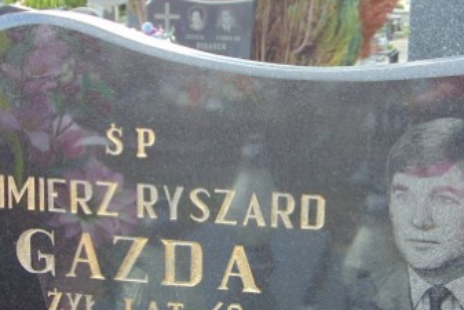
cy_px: 212
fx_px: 993
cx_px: 266
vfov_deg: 17.7
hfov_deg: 26.3
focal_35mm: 77
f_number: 3.3
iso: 80
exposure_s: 1/80
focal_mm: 6.9
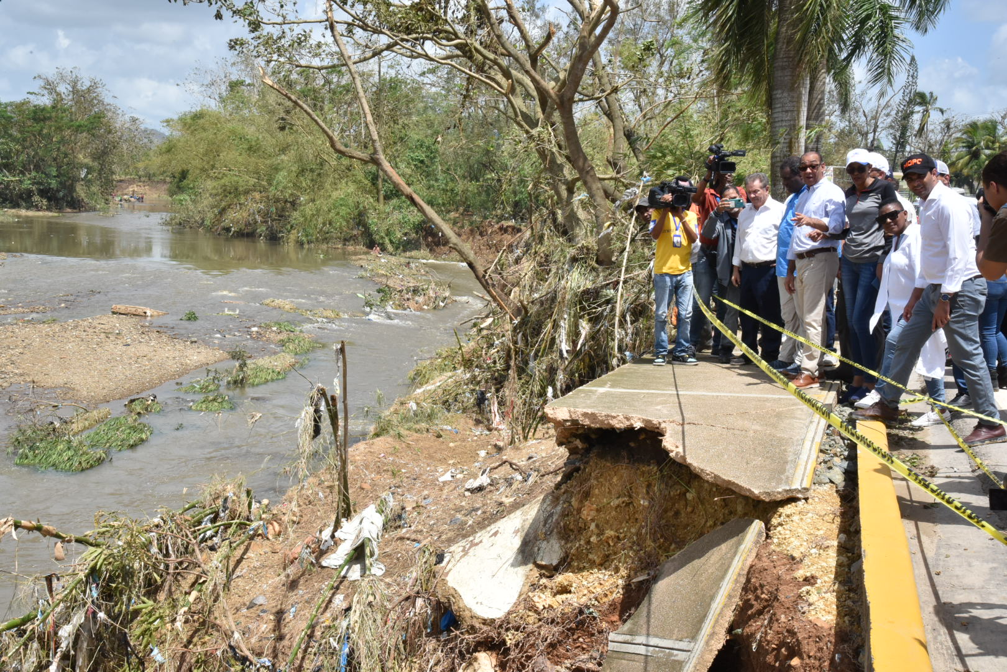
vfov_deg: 29.2
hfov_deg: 42.7
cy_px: 336
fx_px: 1287
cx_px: 504
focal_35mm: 46
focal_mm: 46
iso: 1600
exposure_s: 1/320
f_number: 22
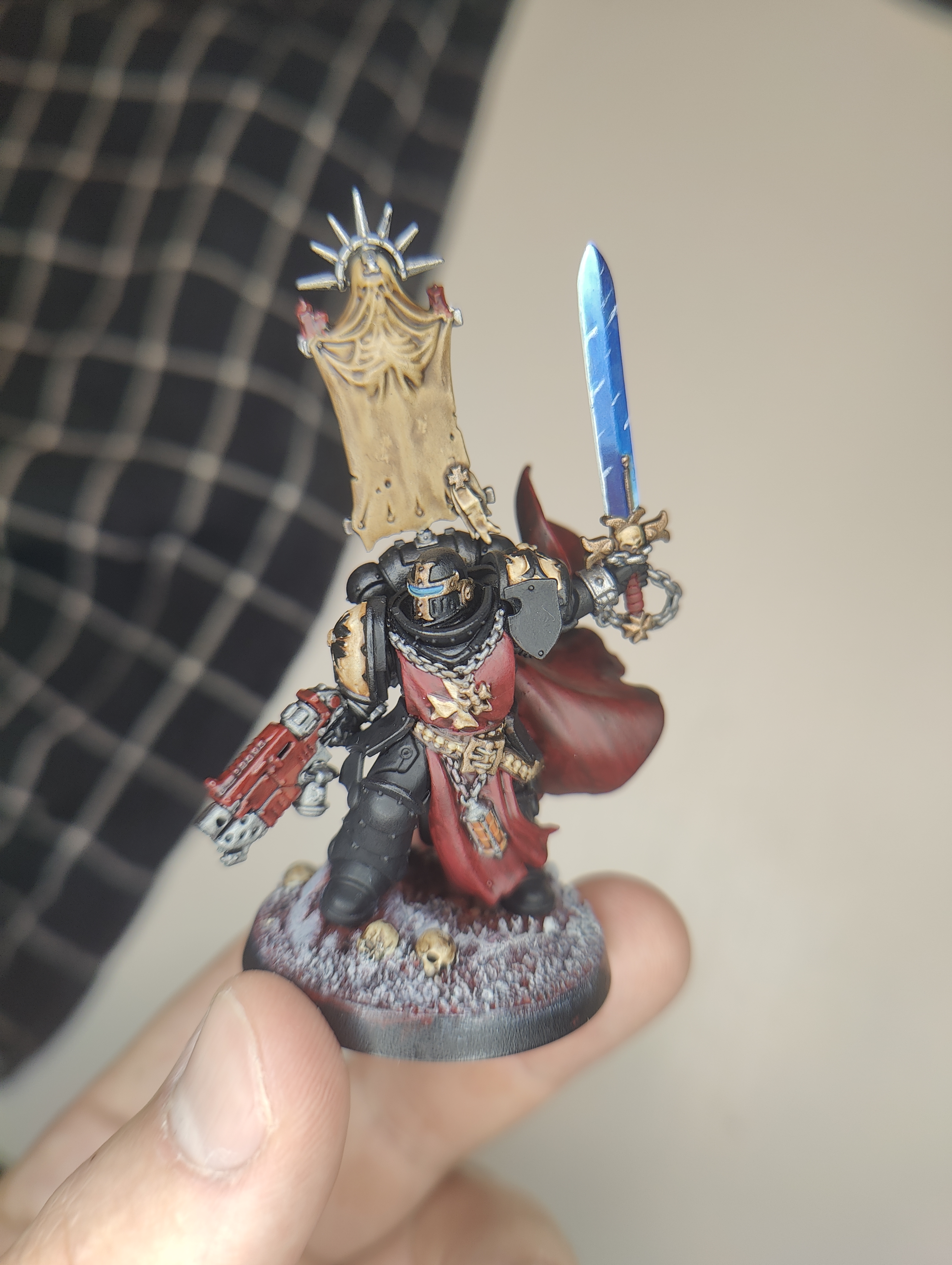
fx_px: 842
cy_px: 632
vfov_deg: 73.9
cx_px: 476
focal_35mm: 23
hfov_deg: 59.0
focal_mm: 6.06
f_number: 1.8
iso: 80
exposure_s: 1/100
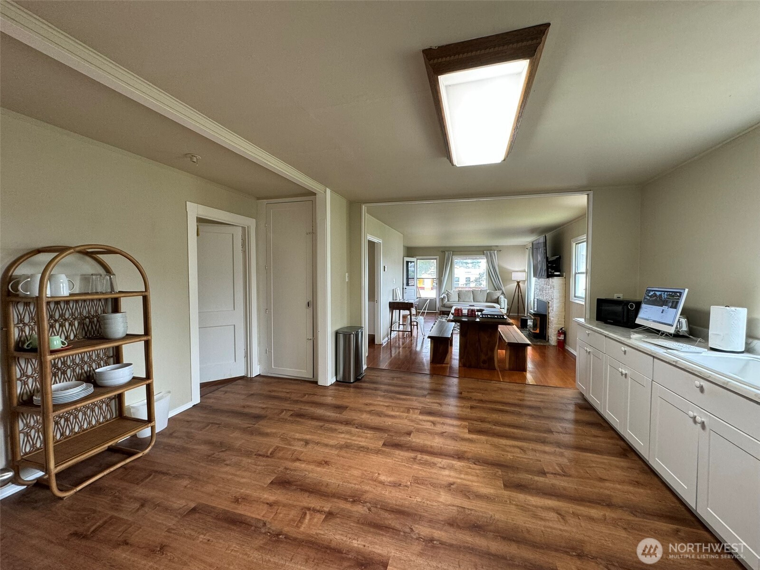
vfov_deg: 85.7
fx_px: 307
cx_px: 380
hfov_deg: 102.1
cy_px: 285
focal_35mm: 14
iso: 160
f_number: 2.2
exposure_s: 1/60
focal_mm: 2.22
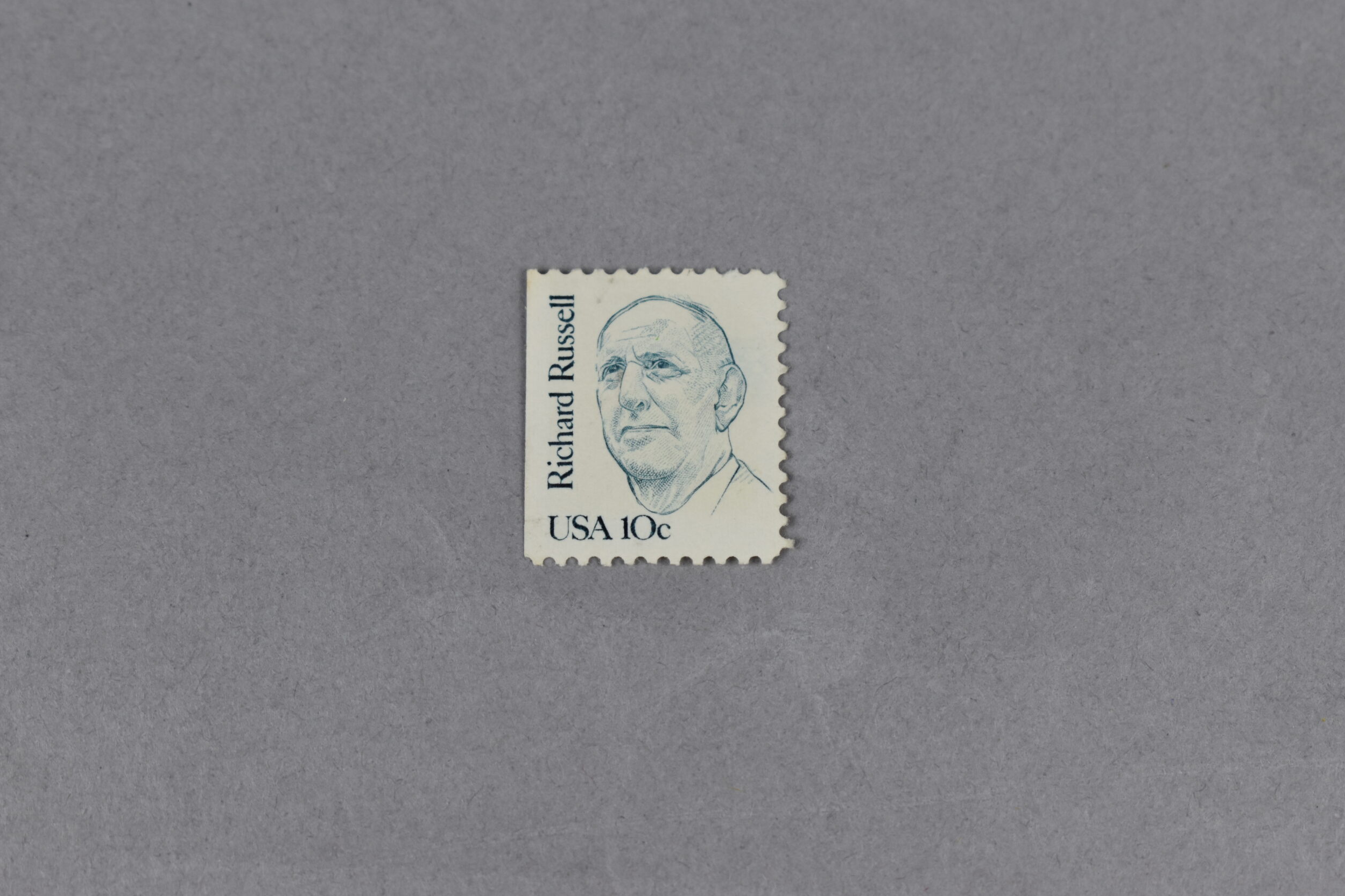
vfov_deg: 16.2
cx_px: 671
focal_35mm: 85
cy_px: 440
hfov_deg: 24.0
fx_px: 3157
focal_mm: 55
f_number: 7.1
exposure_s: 1/125
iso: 400
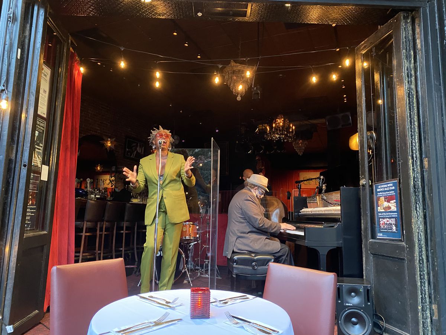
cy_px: 168
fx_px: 335
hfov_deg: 67.3
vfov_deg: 53.1
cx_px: 223
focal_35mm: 26
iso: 640
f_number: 1.8
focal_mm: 4.25
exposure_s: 1/30
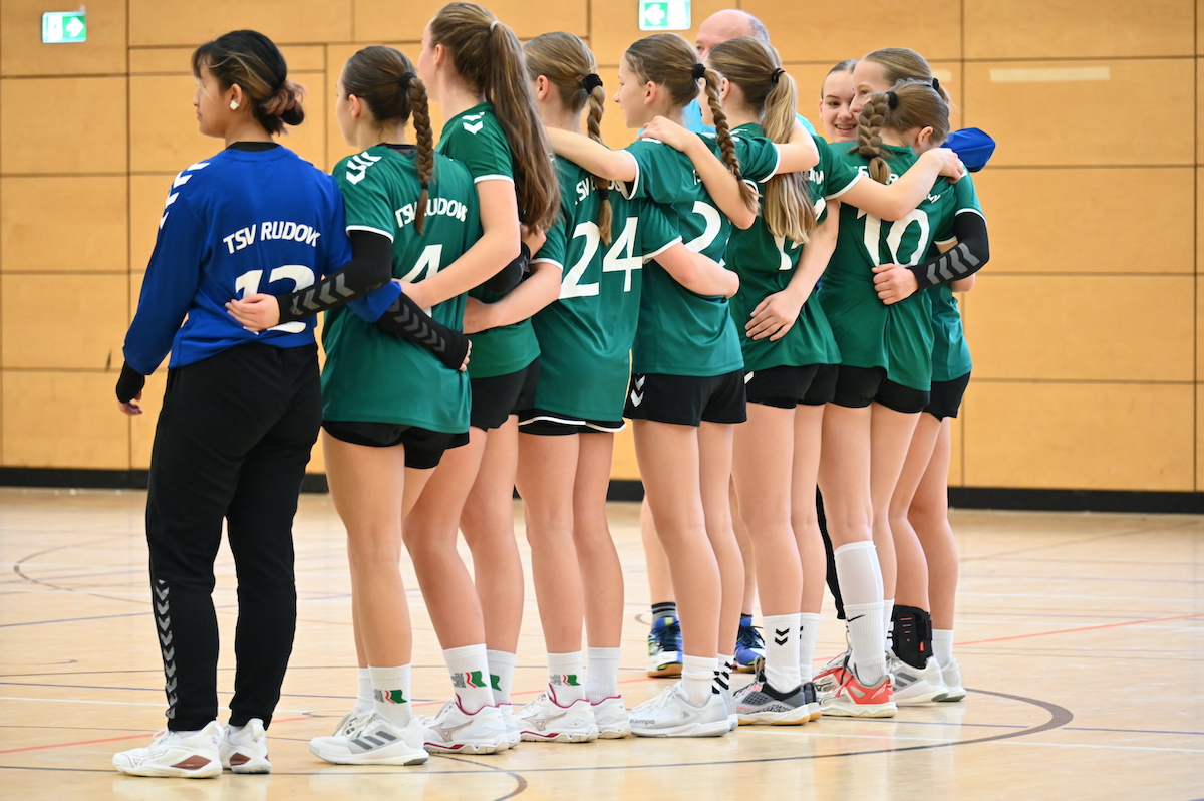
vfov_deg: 6.9
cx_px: 602
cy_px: 400
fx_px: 6683
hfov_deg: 10.3
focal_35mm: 200
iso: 5600
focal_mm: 200
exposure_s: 1/125
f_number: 5.3
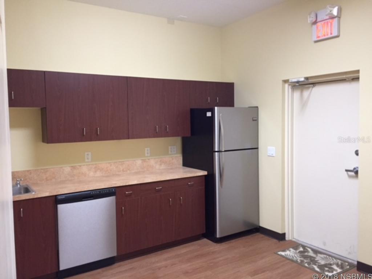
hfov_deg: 61.7
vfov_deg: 48.2
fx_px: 312
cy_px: 140
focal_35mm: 29
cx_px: 186
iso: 160
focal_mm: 4.15
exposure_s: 1/30
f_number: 2.2
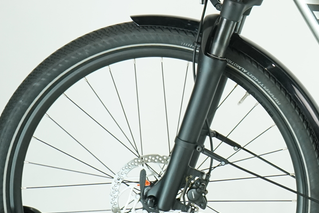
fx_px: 1453
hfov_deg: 12.0
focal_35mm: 164
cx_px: 452
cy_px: 77
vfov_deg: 8.4
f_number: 5.6
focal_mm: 54
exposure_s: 1/200
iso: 1600
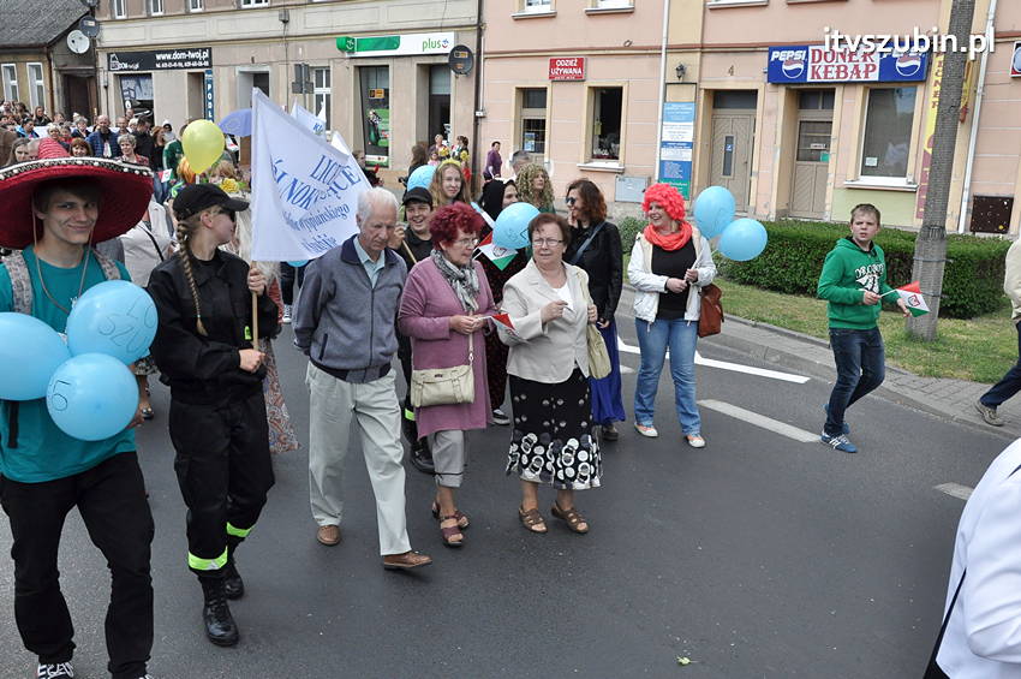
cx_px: 510
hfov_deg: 57.3
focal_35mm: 33
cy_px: 340
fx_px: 935
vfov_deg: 39.9
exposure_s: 1/800
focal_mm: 22
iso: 1250
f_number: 11
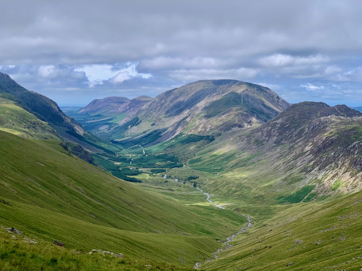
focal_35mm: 52
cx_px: 181
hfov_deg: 36.8
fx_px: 544
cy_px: 136
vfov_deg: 28.0
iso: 16
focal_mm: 6
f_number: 2.4
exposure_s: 1/1115
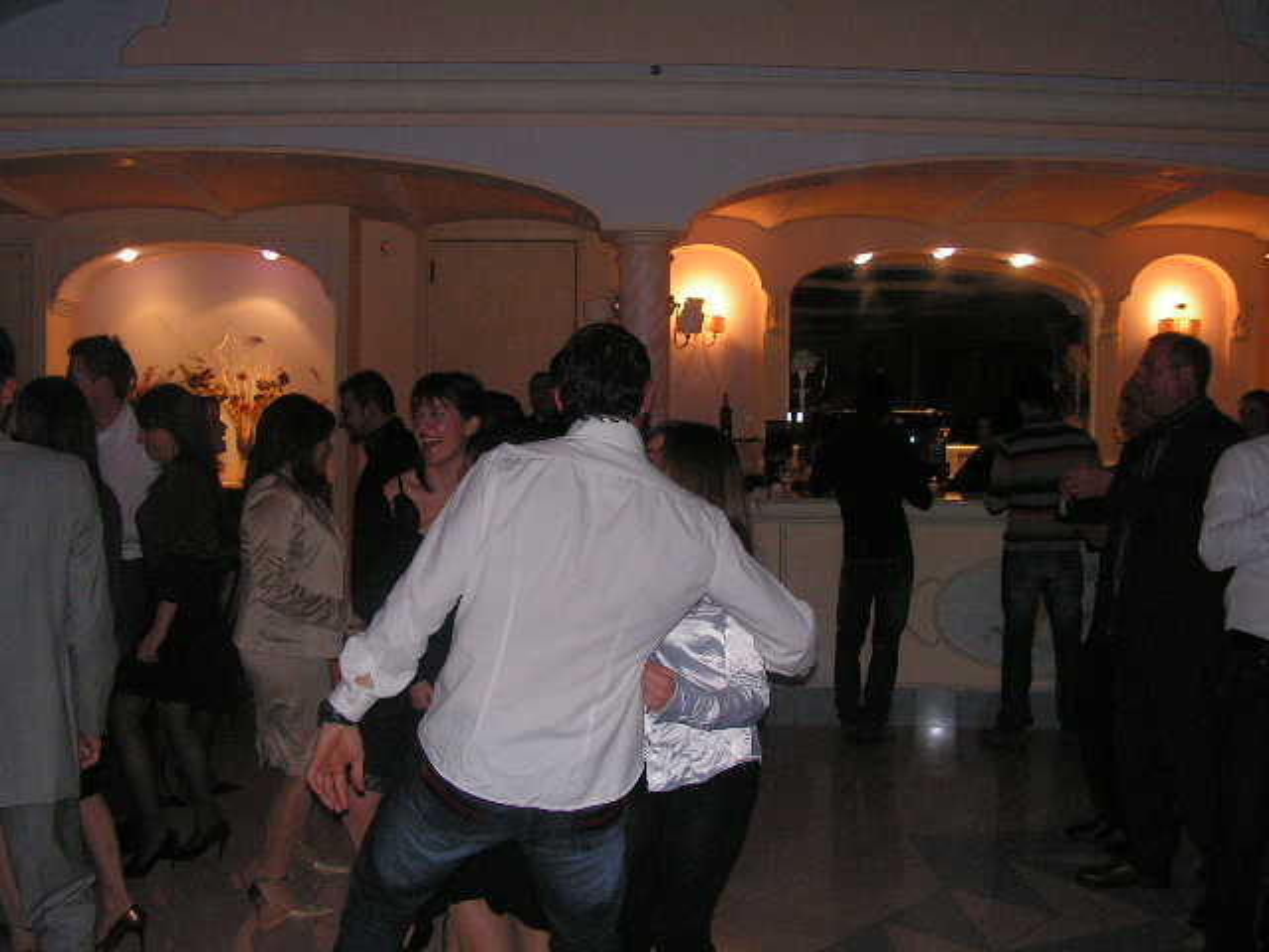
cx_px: 634
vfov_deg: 39.7
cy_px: 476
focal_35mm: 36
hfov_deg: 51.4
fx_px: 1320
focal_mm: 6
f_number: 3.2
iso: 200
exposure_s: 1/40
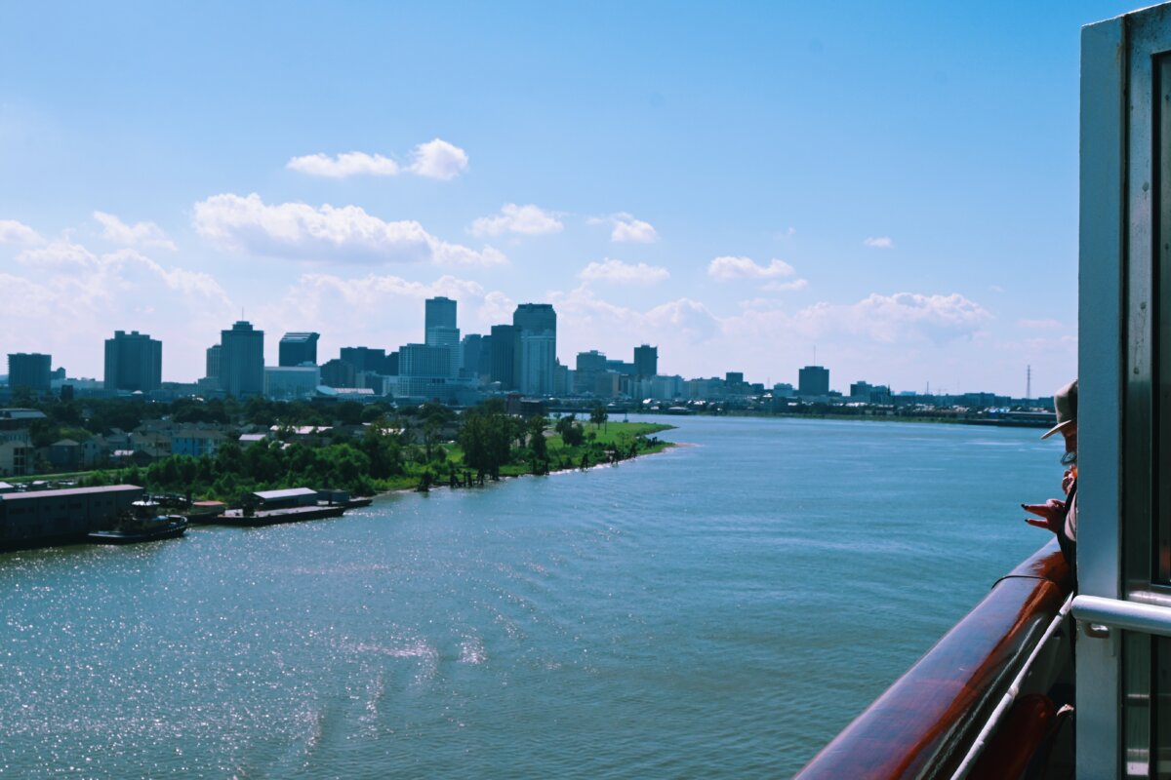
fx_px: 1488
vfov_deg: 29.4
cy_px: 390
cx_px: 586
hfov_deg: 43.0
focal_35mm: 46
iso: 100
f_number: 9
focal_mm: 30.5
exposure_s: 1/640
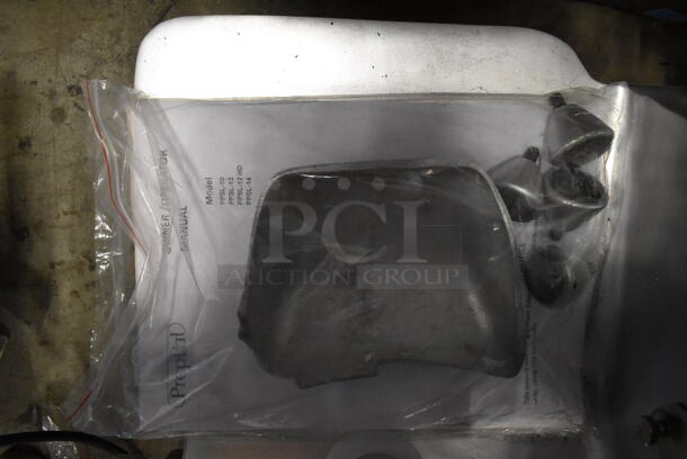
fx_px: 516
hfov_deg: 67.3
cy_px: 230
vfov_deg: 48.0
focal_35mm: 27
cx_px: 344
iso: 5000
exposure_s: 1/125
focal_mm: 18
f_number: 3.5
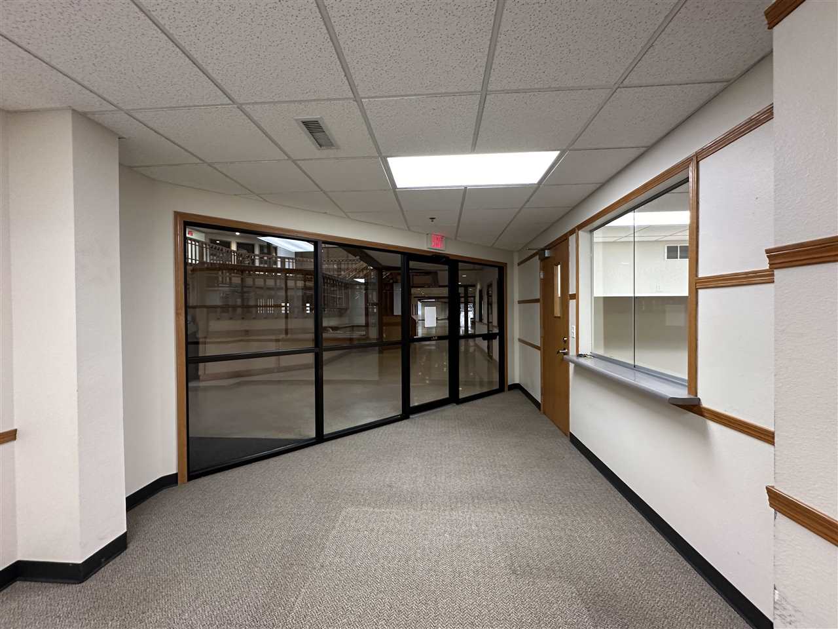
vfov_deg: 85.7
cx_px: 419
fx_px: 339
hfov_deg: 102.1
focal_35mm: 14
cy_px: 314
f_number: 2.2
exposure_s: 1/60
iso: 320
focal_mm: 2.22
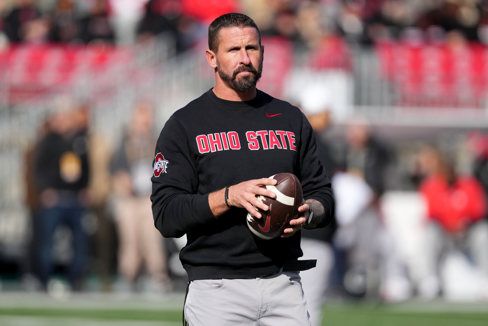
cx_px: 244
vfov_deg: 3.3
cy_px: 163
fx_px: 5693
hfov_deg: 4.9
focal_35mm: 420
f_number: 4
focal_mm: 420
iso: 1000
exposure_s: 1/6400
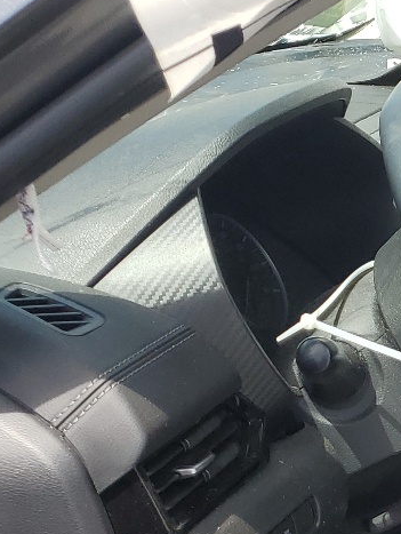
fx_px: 1373
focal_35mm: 89
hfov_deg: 14.2
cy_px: 523
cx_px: 780
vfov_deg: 21.3
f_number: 1.5
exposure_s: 1/1000
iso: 50
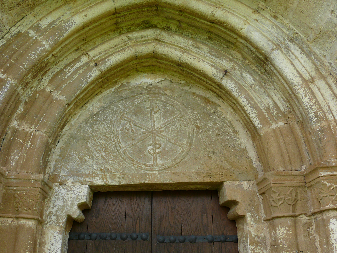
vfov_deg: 36.0
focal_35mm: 40
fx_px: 389
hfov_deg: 46.8
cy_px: 126
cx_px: 168
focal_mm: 8.4
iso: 100
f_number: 5
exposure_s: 1/80
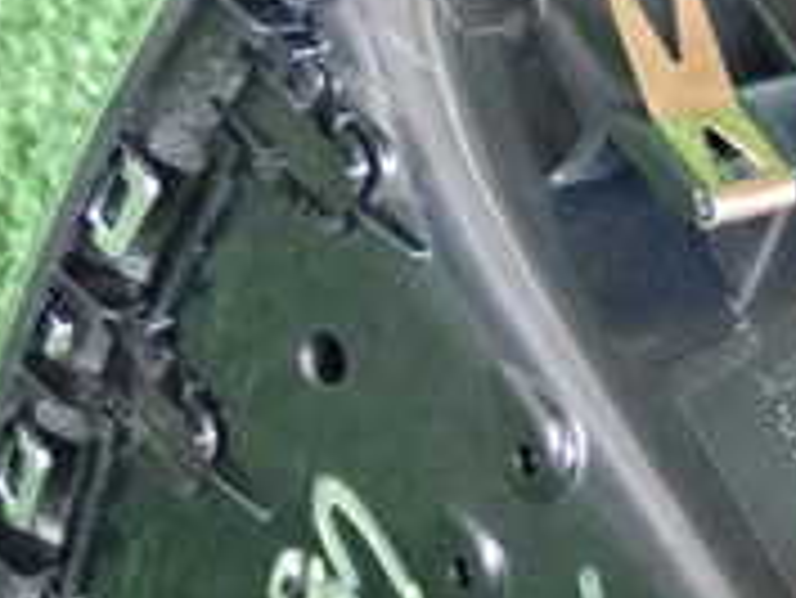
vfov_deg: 6.5
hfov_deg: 8.6
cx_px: 989
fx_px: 5223
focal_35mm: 227
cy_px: 508
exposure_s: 1/125
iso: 2500
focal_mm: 11.88
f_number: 3.8
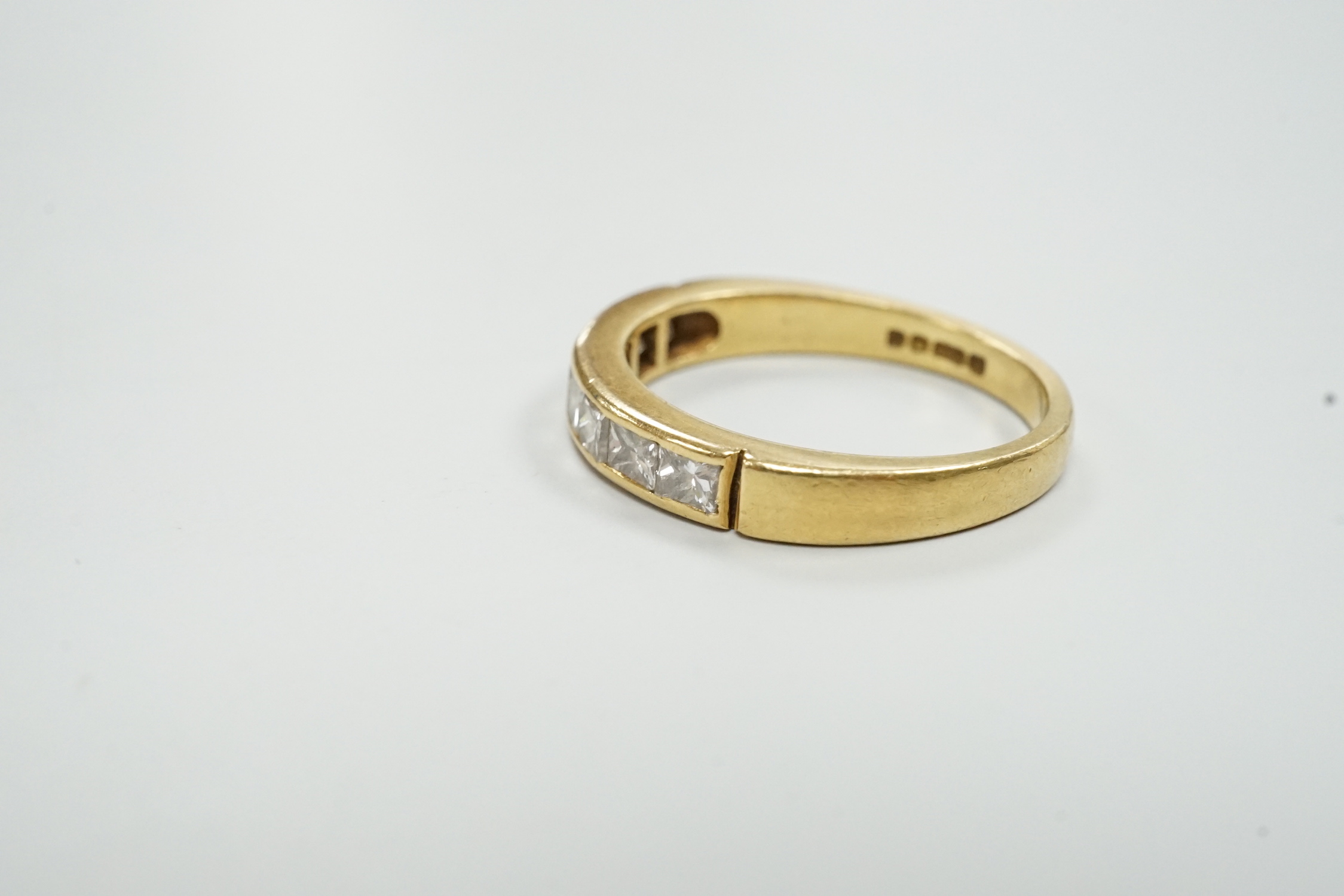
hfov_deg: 43.6
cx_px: 672
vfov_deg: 29.9
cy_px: 448
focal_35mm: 45
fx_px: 1680
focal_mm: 30
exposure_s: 1/60
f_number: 22
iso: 3200
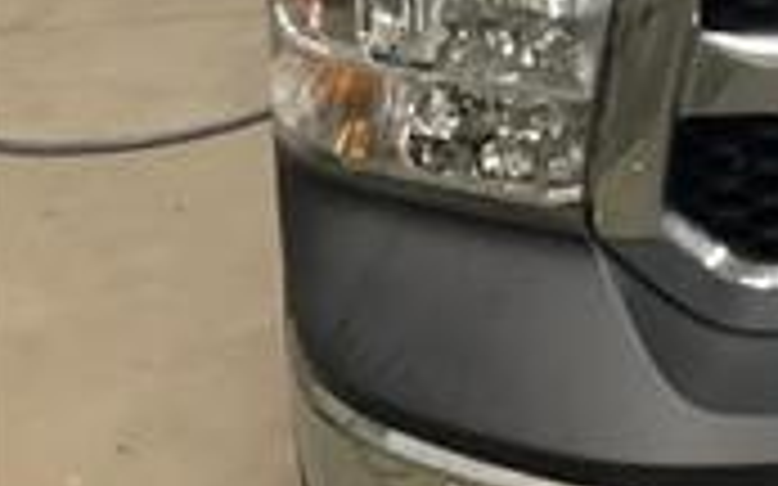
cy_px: -54
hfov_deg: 19.4
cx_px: 1106
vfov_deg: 13.3
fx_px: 2035
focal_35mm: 96
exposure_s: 1/60
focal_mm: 3.3
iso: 160
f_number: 2.4
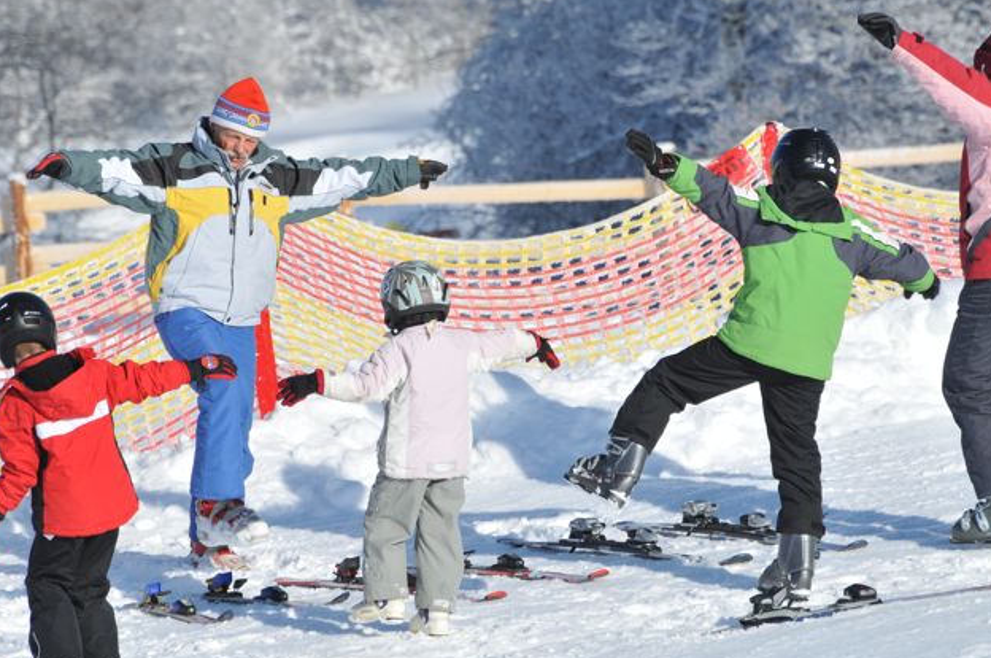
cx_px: 492
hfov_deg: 3.6
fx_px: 15859
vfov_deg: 2.4
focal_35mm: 577
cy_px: 301
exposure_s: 1/500
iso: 200
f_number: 11
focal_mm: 300
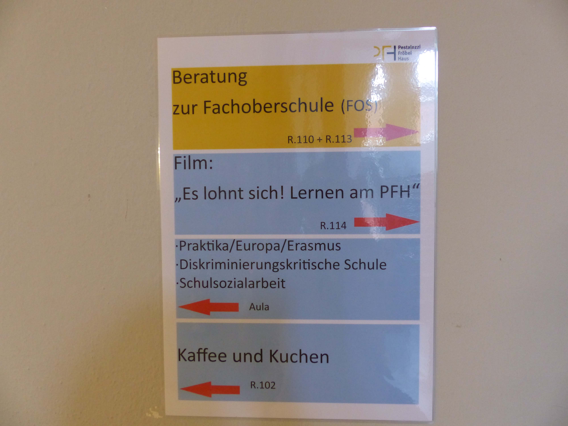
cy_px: 213
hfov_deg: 69.4
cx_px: 284
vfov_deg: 54.9
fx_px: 410
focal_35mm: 25
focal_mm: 4.5
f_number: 2.8
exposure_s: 1/13
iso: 400
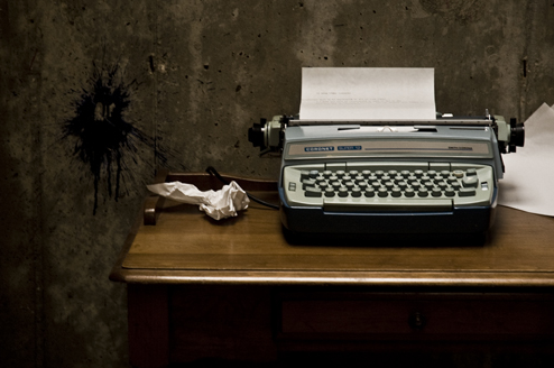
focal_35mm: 117
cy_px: 177
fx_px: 1798
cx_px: 260
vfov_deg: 11.7
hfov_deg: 17.5
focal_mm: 70
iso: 200
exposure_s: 1/40
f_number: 4.5
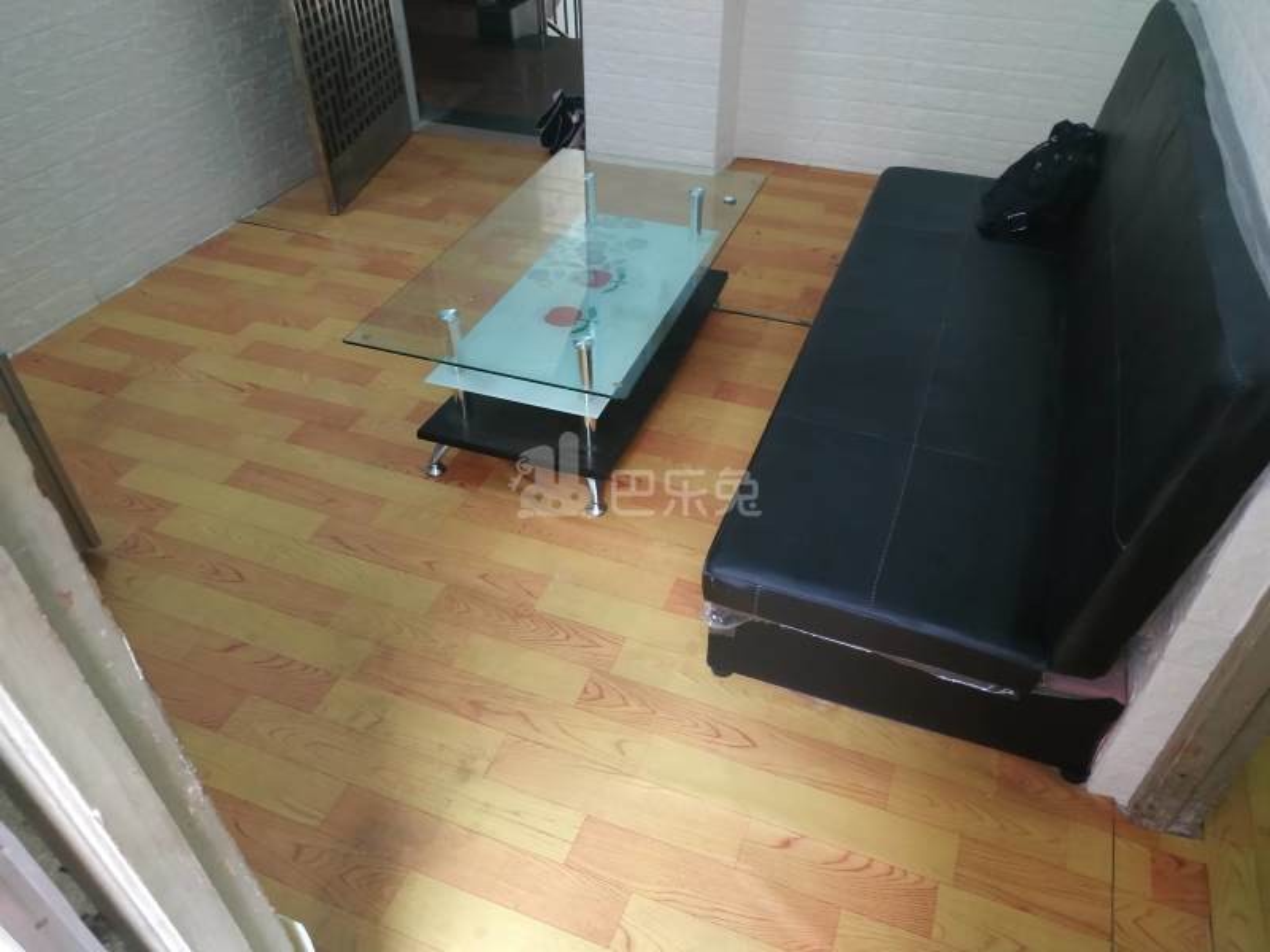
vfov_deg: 56.8
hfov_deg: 71.6
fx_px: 881
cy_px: 476
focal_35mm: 24
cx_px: 635
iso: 500
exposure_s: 1/20
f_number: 1.9
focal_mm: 3.94
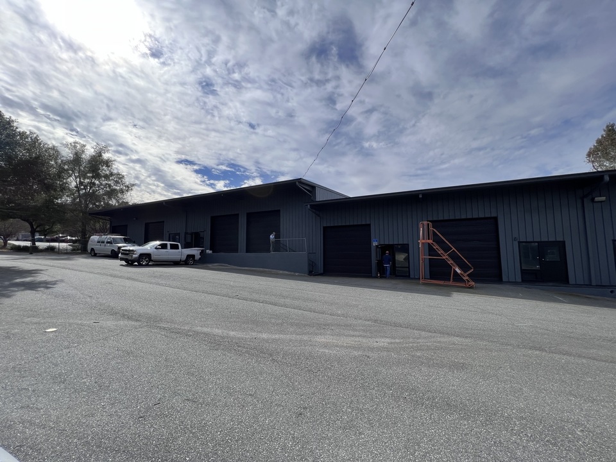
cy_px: 231
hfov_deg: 106.2
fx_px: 231
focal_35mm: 13
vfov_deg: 89.9
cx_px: 308
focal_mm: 1.57
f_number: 1.8
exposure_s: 1/2538
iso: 32
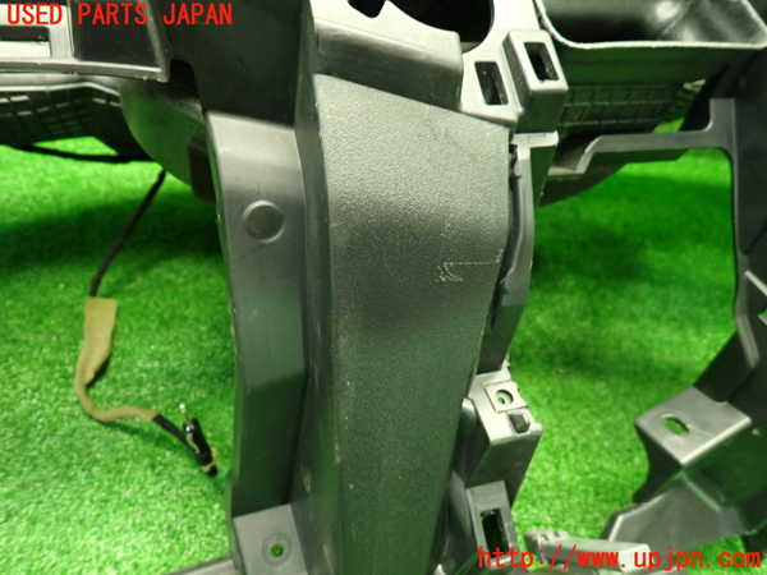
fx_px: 554
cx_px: 384
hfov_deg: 69.4
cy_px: 288
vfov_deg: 54.9
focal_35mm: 25
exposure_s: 1/30
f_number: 2
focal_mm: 4.5
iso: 500
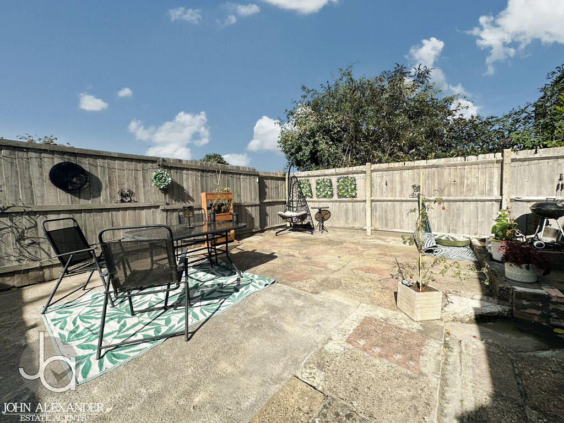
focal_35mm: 14
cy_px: 212
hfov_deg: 102.1
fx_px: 228
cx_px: 282
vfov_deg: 85.7
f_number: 2.2
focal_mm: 2.22
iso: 50
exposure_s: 1/1689
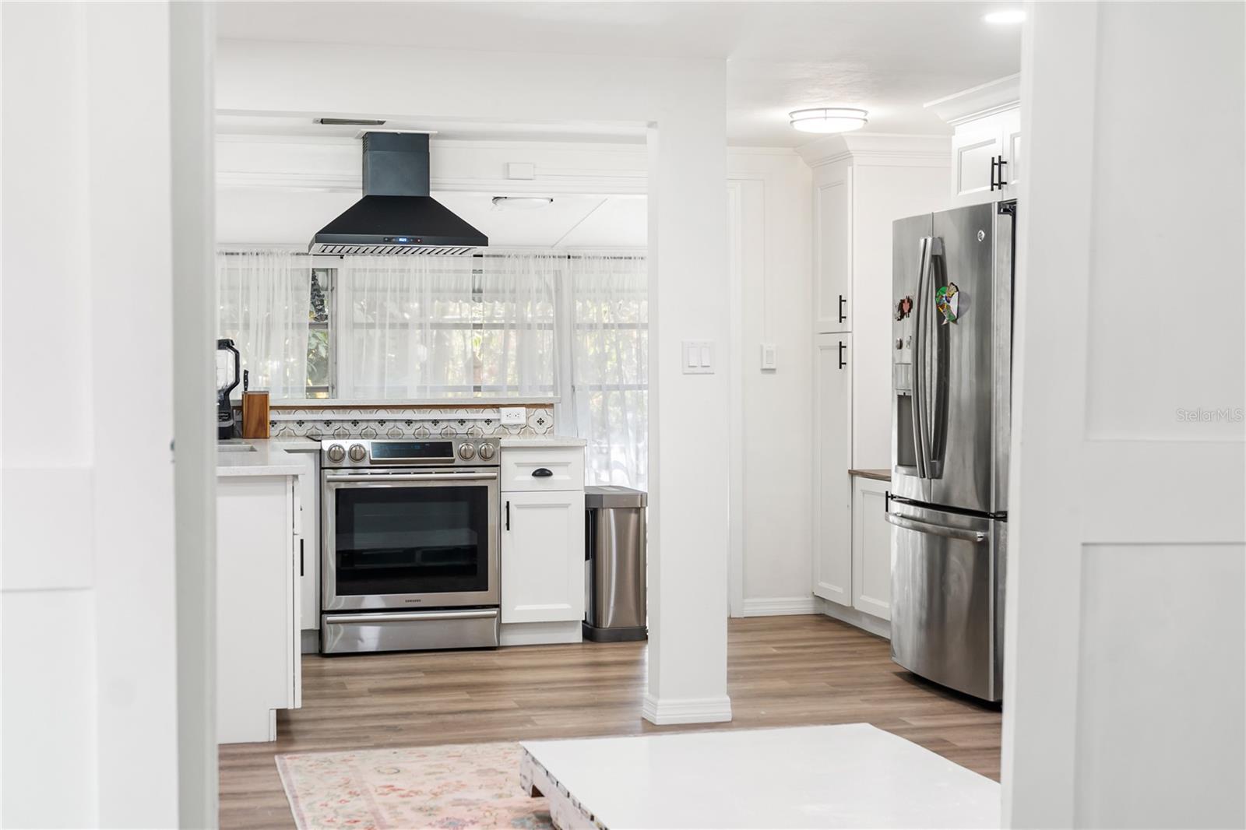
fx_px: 1799
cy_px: 415
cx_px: 623
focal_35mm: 52
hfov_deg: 38.2
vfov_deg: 26.0
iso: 400
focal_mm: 35
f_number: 5
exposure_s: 1/25
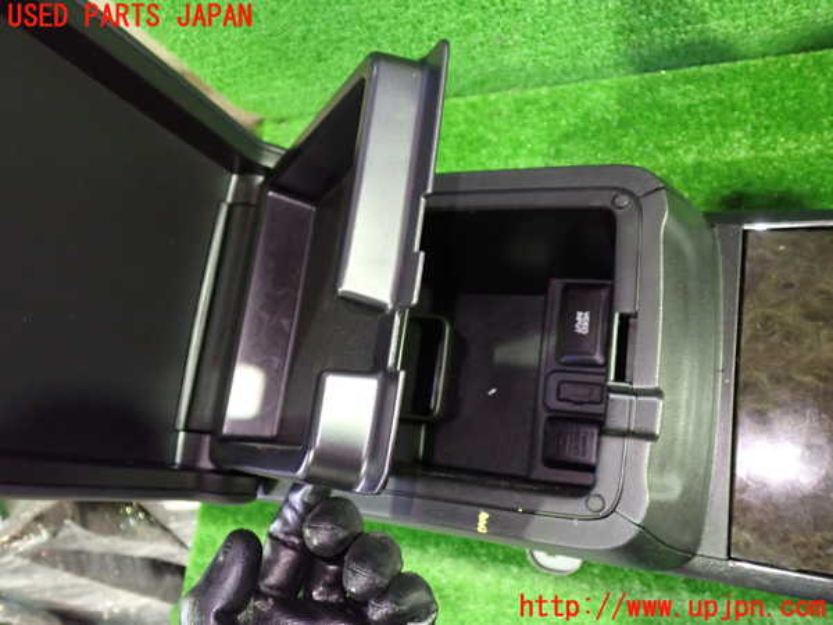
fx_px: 722
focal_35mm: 30
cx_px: 416
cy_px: 312
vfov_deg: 46.8
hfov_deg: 60.0
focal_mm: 5.4
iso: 800
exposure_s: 1/15
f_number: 2.3
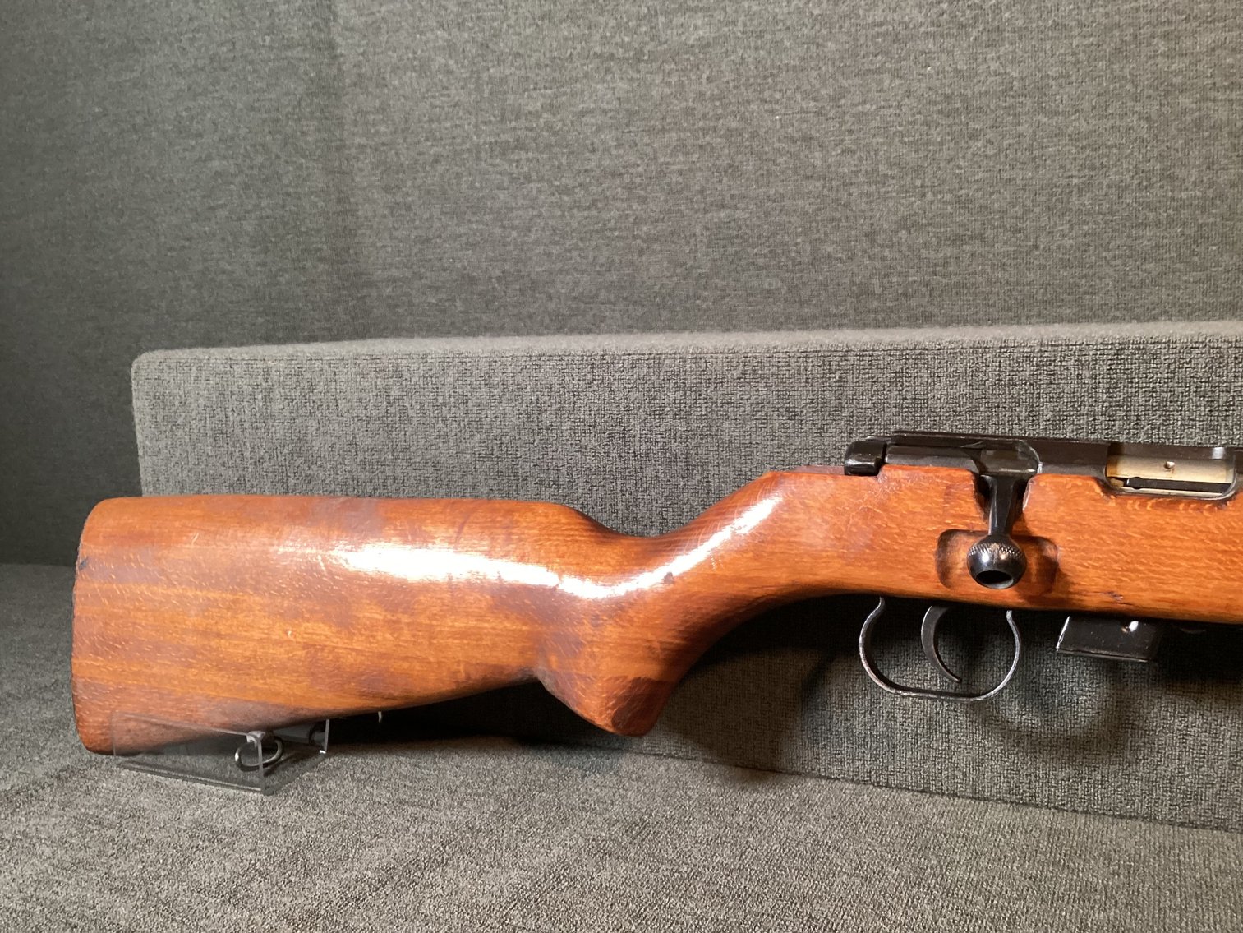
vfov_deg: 45.4
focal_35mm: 31
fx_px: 1113
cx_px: 622
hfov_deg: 58.3
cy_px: 466
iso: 250
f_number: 2.4
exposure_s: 1/50
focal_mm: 3.3
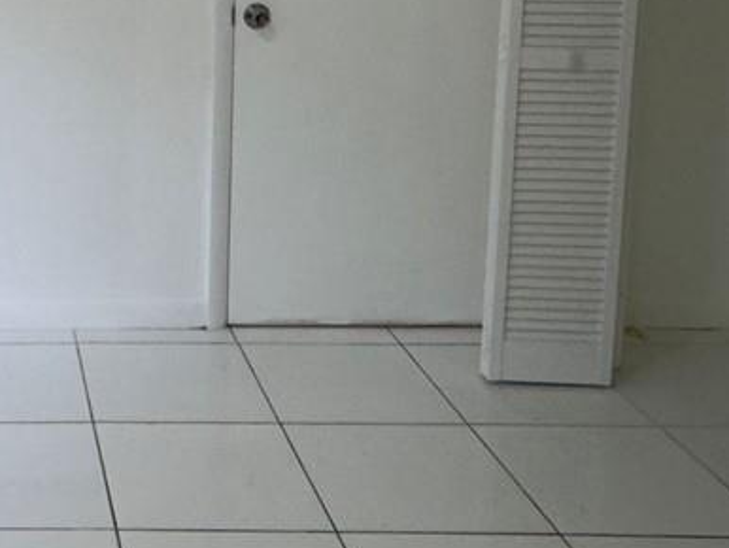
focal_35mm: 58
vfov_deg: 23.9
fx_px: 1222
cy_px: -28
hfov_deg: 29.8
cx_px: -76
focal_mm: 2.22
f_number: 2.2
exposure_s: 1/120
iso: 125
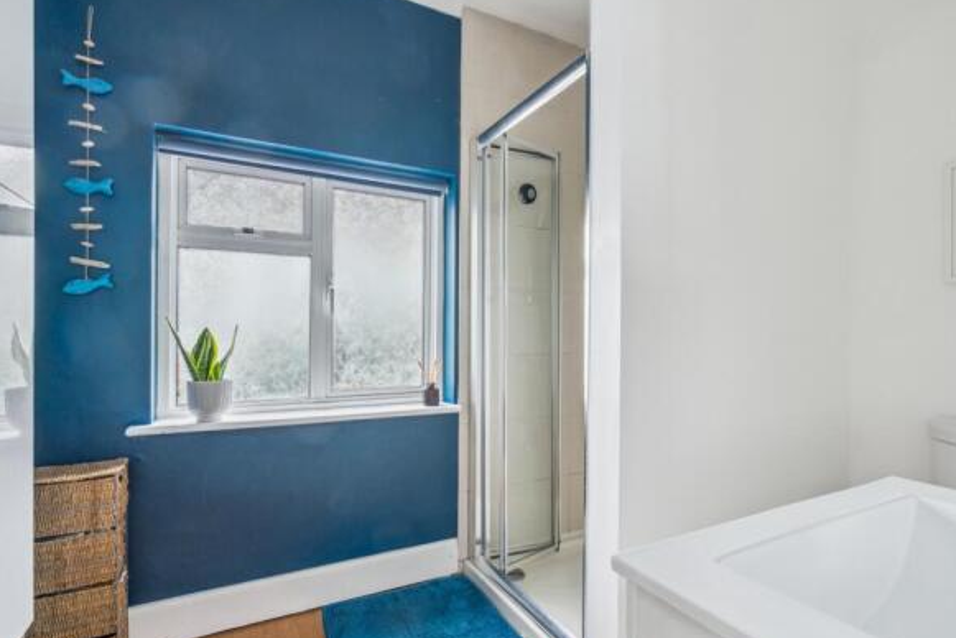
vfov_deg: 67.4
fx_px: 478
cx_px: 508
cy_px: 336
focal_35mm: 18
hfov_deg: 89.9
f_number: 11
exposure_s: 1/15
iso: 640
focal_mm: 16
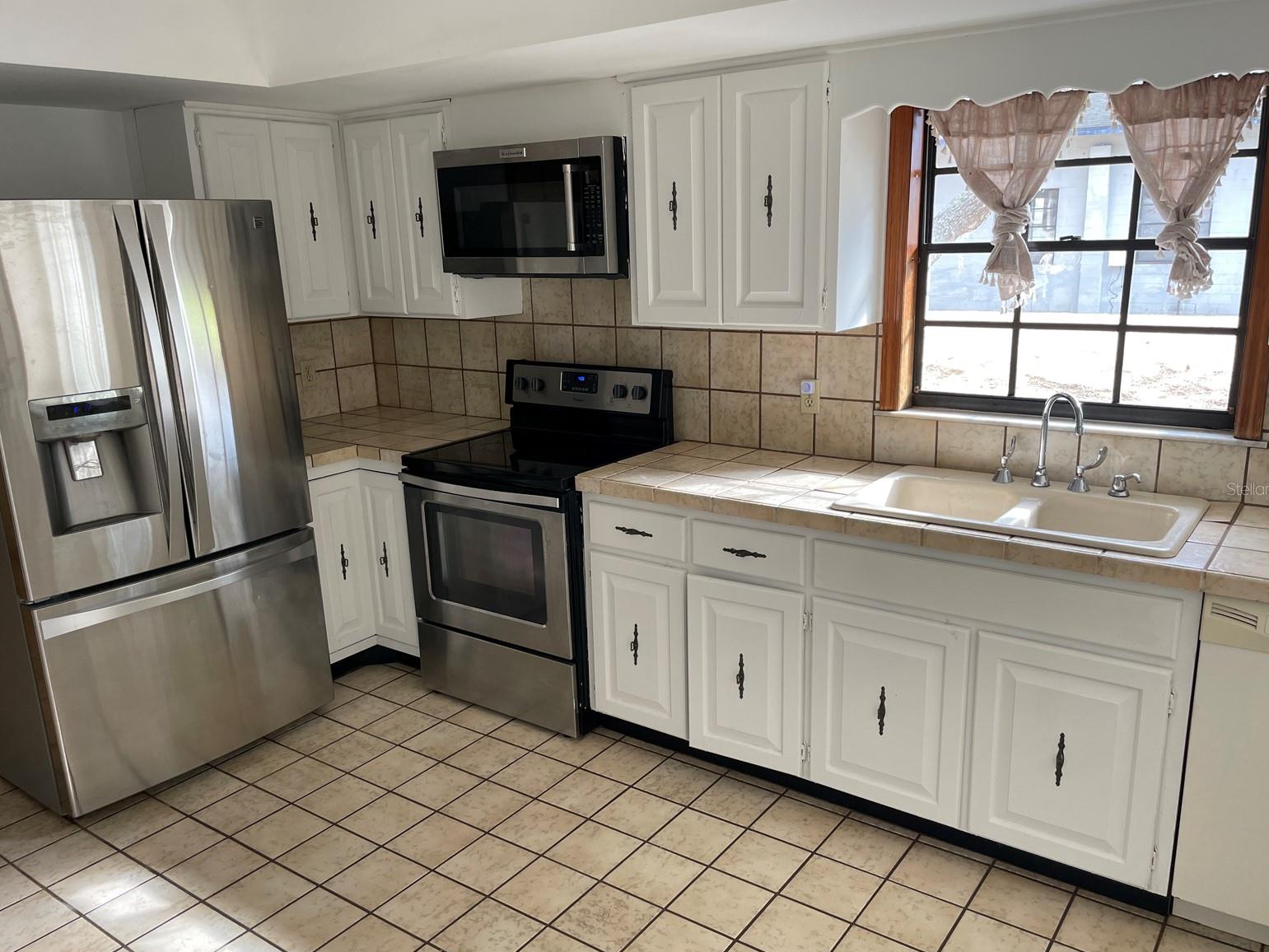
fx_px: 990
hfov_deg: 65.3
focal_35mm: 27
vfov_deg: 51.4
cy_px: 488
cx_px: 646
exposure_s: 1/121
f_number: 1.6
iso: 80
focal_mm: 4.2
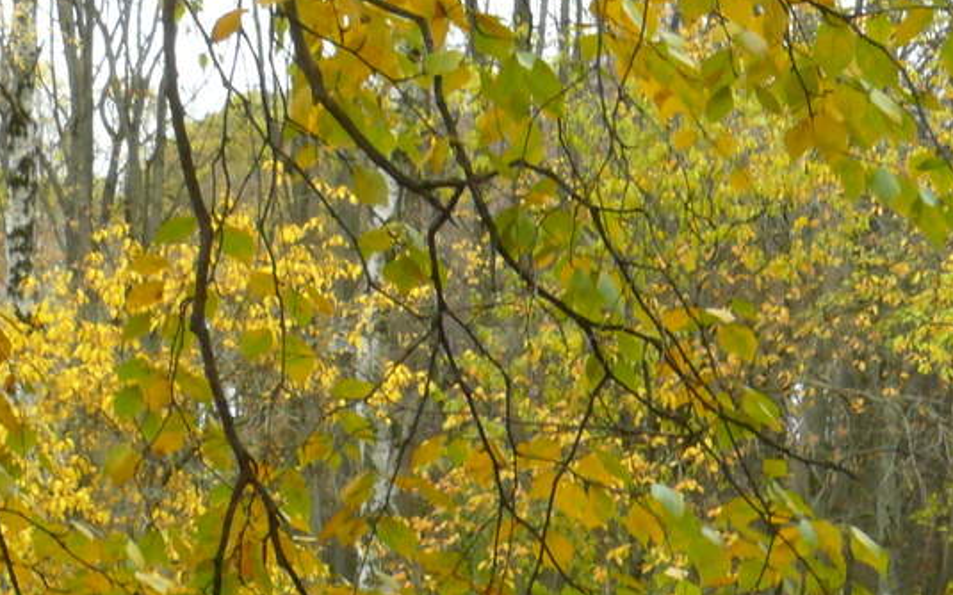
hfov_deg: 15.2
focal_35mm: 136
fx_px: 3531
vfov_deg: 9.5
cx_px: 810
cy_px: 739
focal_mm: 8.1
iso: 100
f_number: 5.6
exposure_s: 1/13
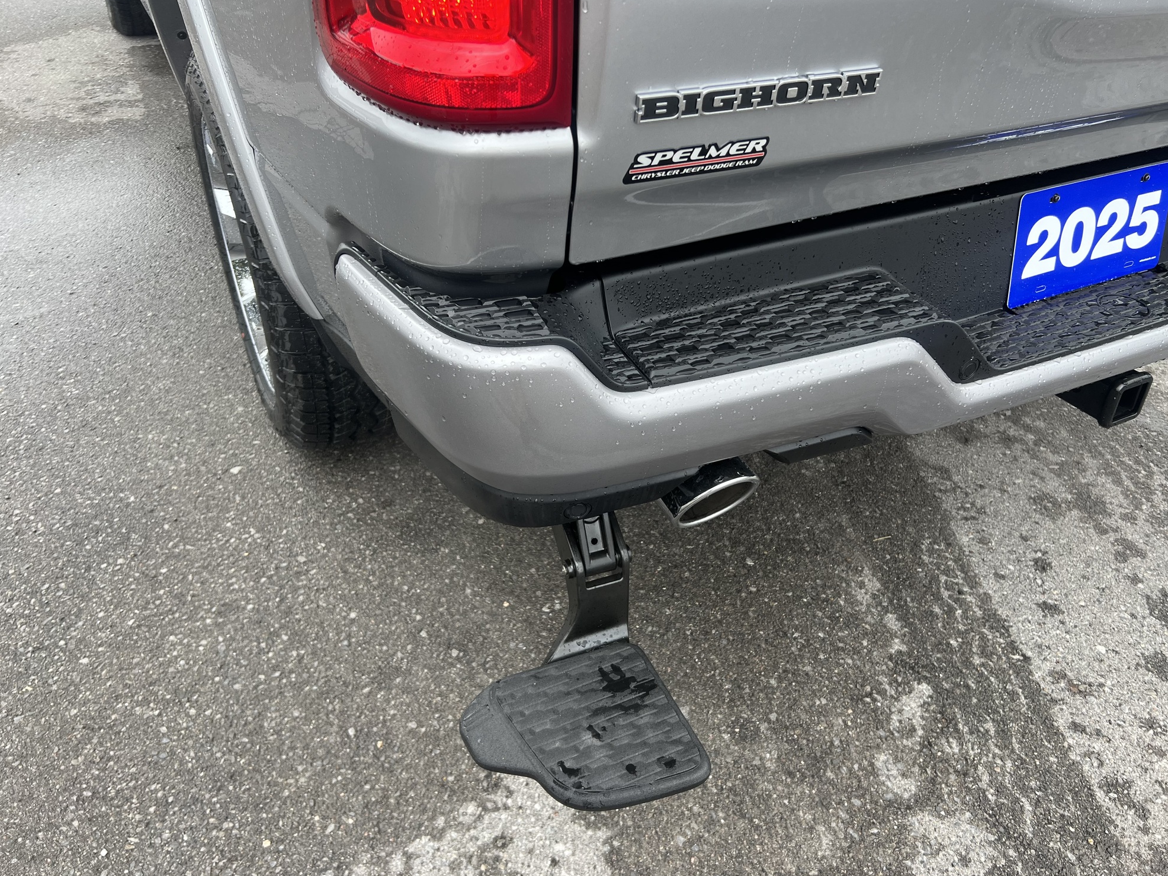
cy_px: 428
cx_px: 601
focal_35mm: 27
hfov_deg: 65.3
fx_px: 911
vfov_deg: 51.3
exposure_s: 1/282
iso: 40
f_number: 1.5
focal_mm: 5.7
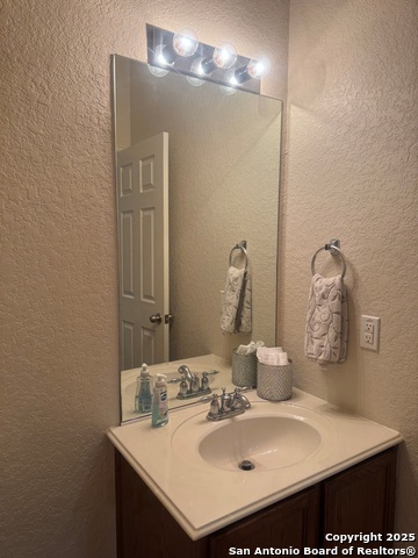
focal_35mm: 24
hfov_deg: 56.8
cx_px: 209
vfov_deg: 71.6
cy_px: 279
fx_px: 386
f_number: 1.78
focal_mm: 6.76
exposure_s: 1/120
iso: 125
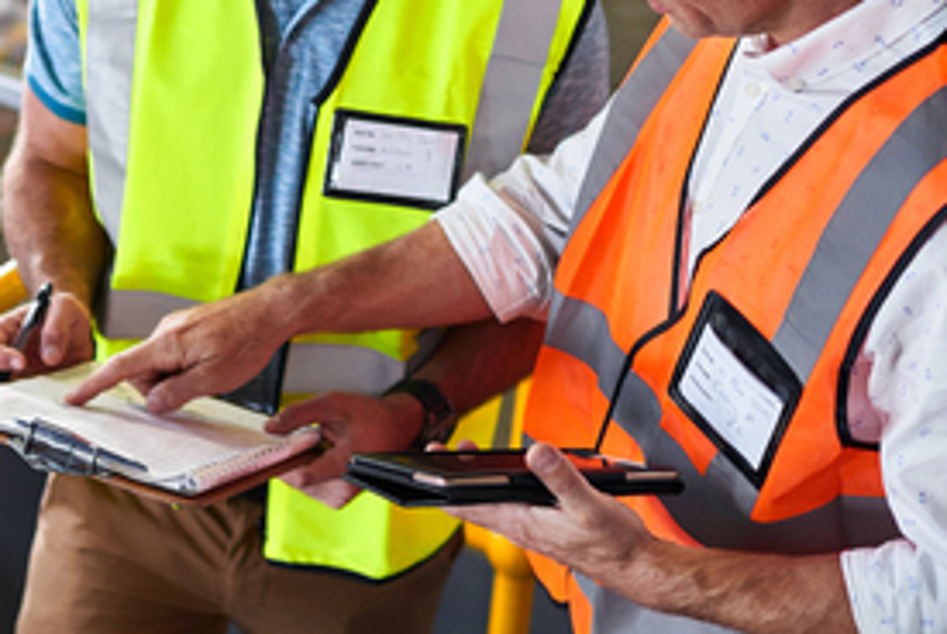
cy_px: 136
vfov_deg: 14.8
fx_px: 2423
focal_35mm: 92
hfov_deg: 21.7
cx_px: 127
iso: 640
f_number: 2
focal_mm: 35
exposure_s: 1/100
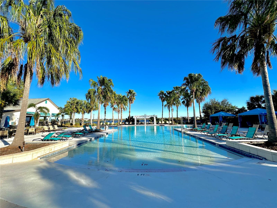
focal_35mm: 14
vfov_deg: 85.7
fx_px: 112
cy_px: 104
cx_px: 138
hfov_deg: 102.1
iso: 40
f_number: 2.2
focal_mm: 2.22
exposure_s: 1/1416
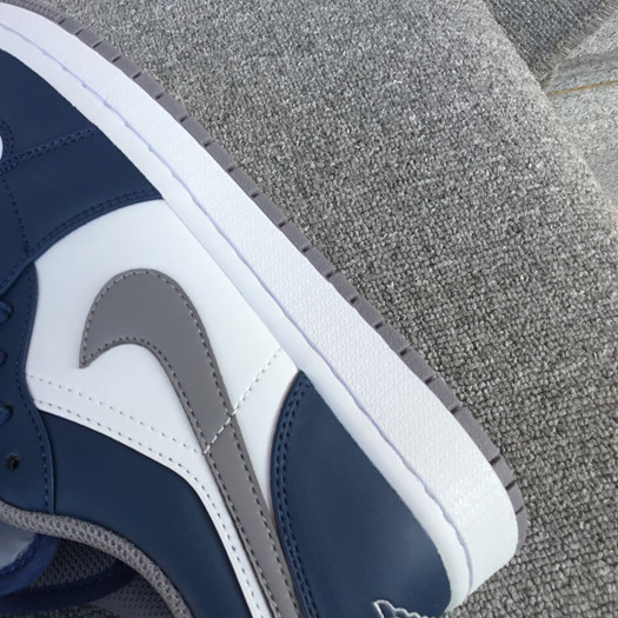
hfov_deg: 35.0
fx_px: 949
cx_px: 133
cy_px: 361
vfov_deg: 36.0
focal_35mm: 47
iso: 25
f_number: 2.4
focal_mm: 3.3
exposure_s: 1/218
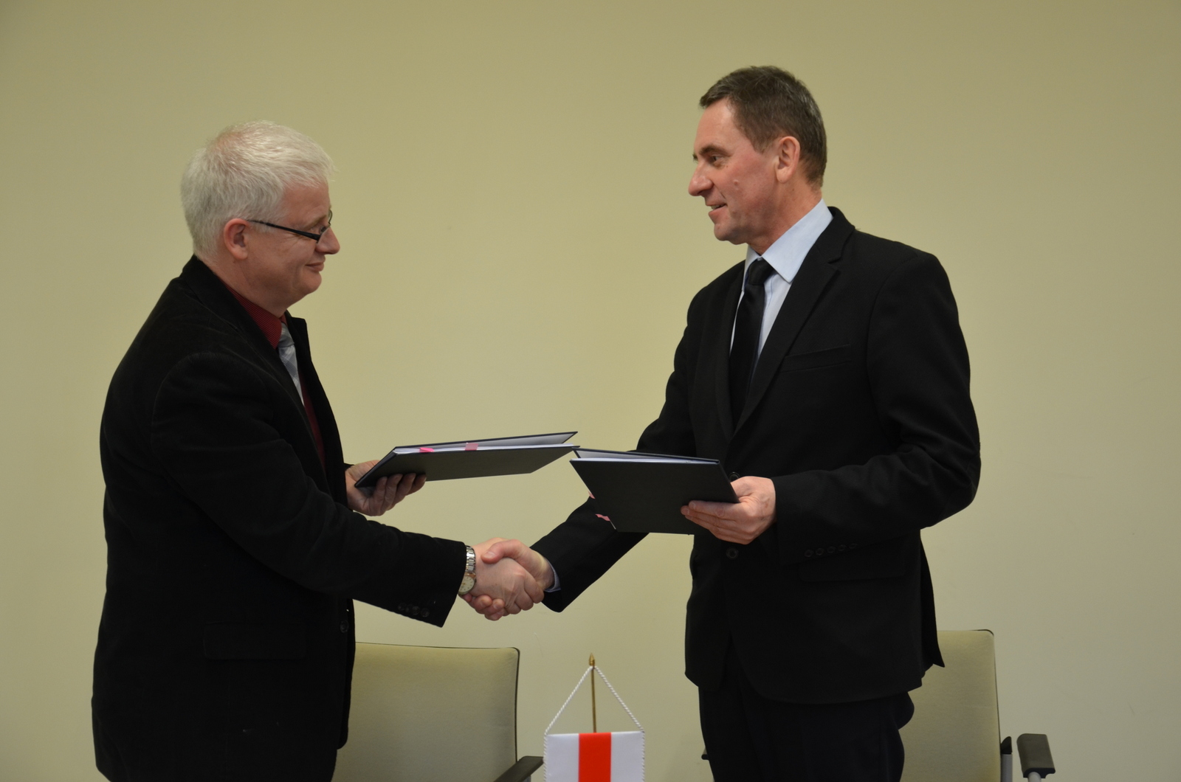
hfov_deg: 29.9
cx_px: 590
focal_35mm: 68
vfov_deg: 20.1
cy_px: 391
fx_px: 2210
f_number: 4.8
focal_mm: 45
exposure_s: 1/60
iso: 560
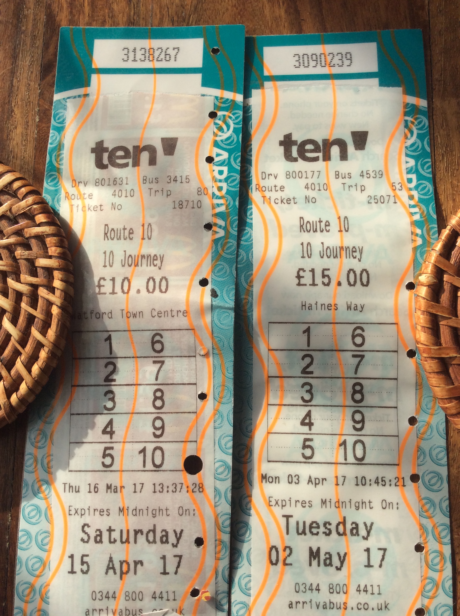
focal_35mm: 32
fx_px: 568
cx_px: 230
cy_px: 308
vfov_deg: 56.9
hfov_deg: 44.1
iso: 32
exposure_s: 1/332
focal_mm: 3.3
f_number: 2.4
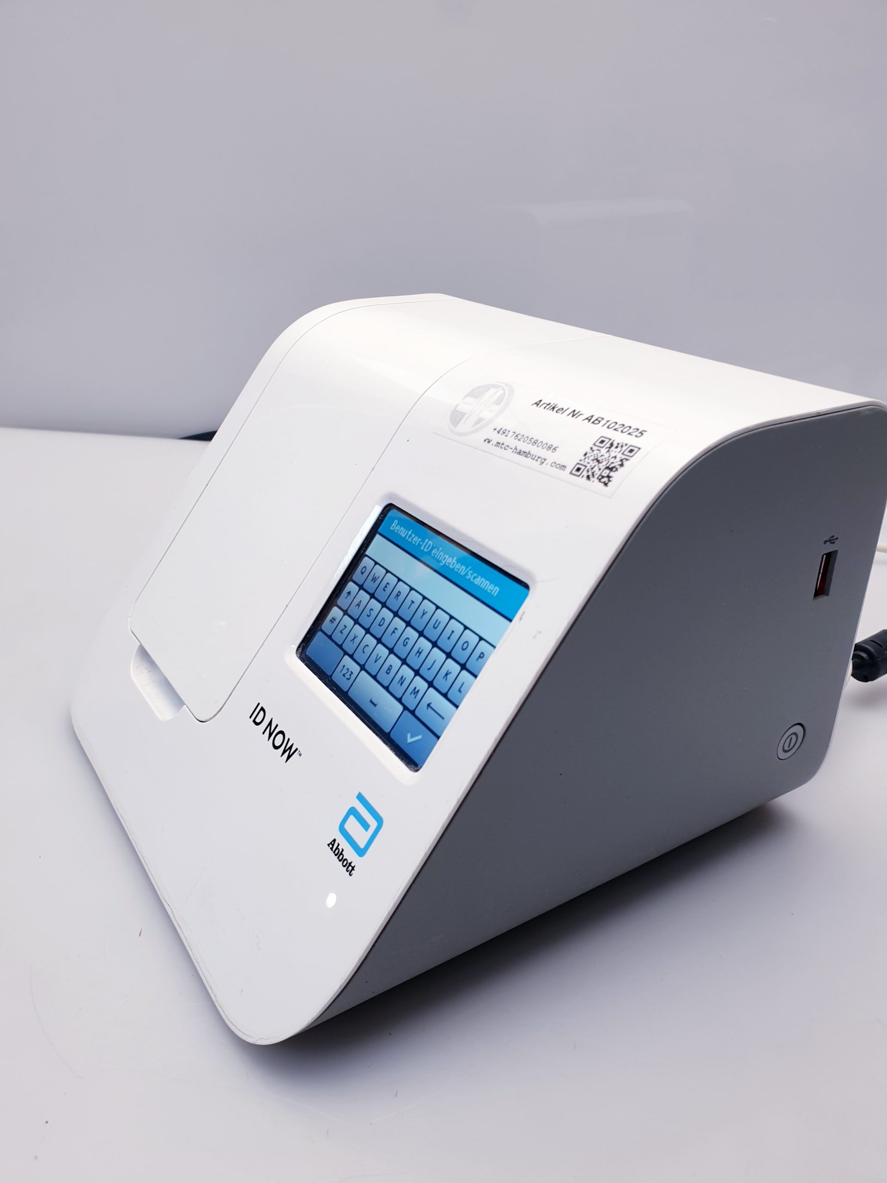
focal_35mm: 26
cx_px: 444
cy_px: 592
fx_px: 888
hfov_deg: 53.1
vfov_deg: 67.3
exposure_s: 1/50
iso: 50
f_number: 2.4
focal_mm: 4.3
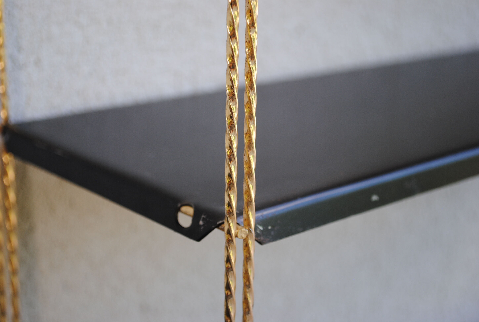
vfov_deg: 19.8
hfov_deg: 29.2
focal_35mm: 69
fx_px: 920
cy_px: 161
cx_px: 240
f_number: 5.3
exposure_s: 1/80
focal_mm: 46
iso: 200
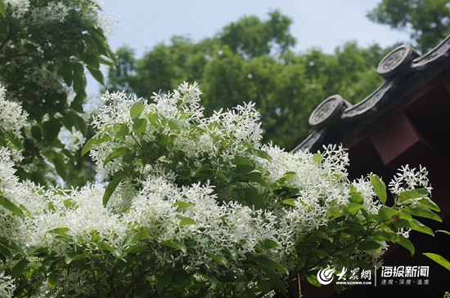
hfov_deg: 19.5
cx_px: 225
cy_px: 149
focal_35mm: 105
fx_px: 1311
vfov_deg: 13.0
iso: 100
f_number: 7.1
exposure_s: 1/320
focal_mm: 70
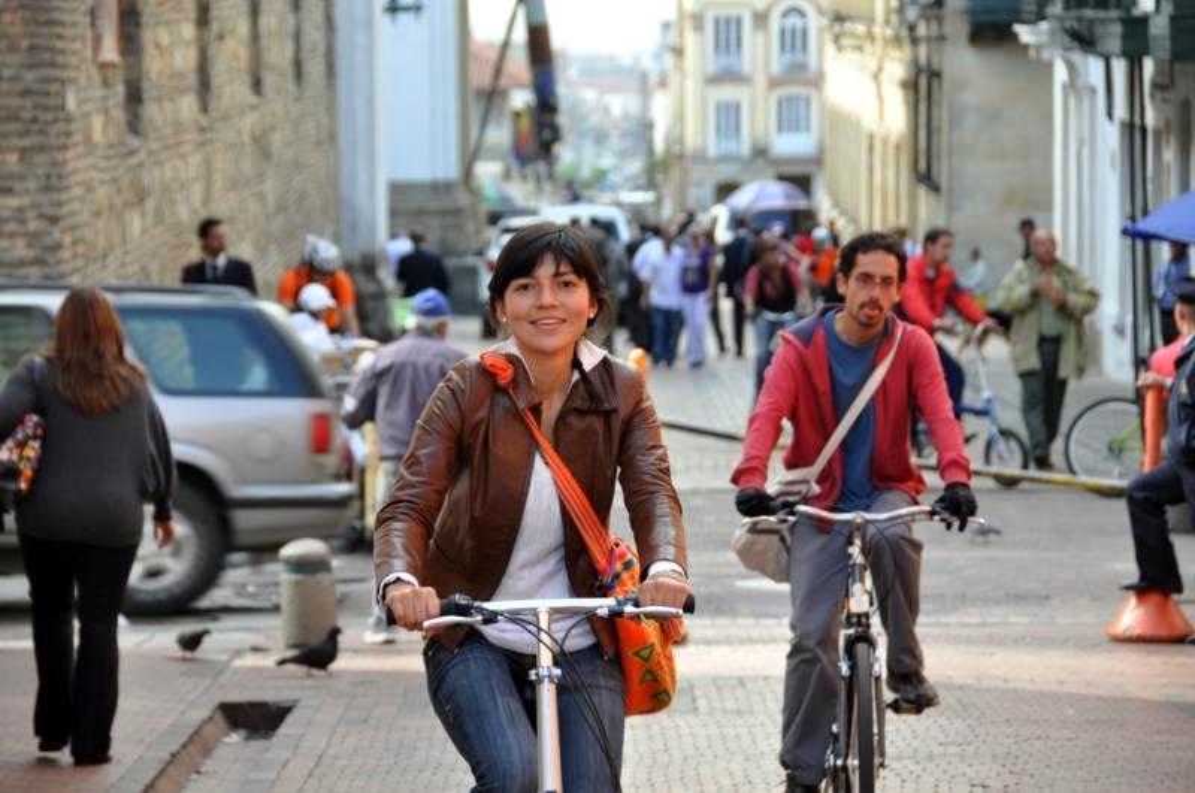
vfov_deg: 8.7
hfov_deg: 13.1
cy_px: 396
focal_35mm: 158
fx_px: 5221
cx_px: 598
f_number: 5.3
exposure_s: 1/60
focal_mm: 105
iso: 200
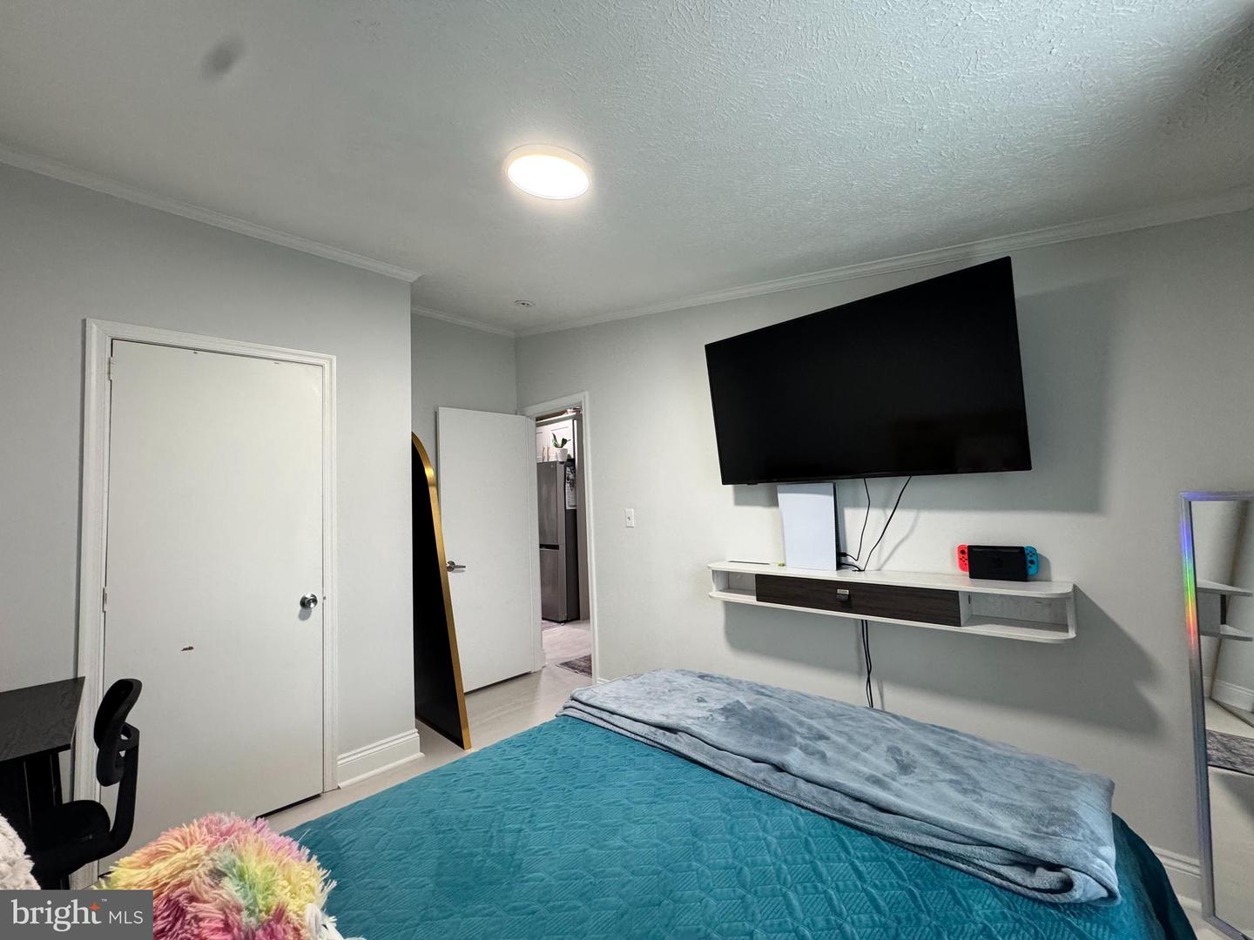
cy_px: 470
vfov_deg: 85.7
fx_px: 507
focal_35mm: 14
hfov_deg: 102.1
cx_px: 627
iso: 250
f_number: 2.2
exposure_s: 1/60
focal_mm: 2.22
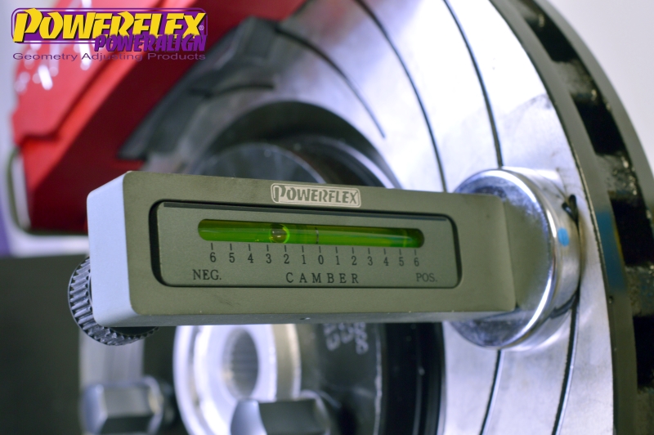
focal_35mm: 60
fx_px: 1089
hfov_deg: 33.4
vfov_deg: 22.6
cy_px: 218
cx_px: 327
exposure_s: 1/25
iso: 400
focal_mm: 40
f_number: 9
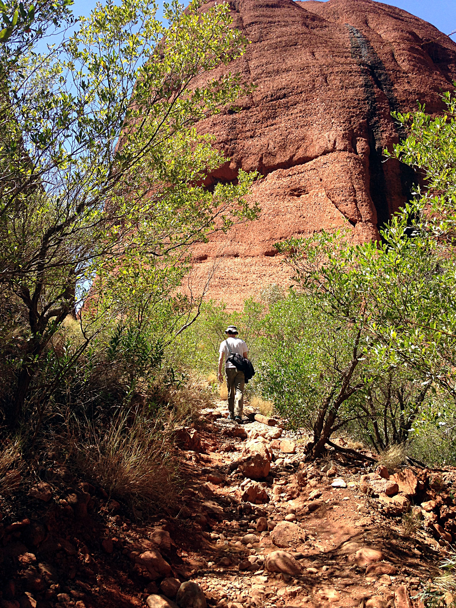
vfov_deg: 55.4
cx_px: 228
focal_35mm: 33
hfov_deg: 42.9
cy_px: 304
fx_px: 580
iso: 50
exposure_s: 1/616
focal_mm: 4.12
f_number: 2.4
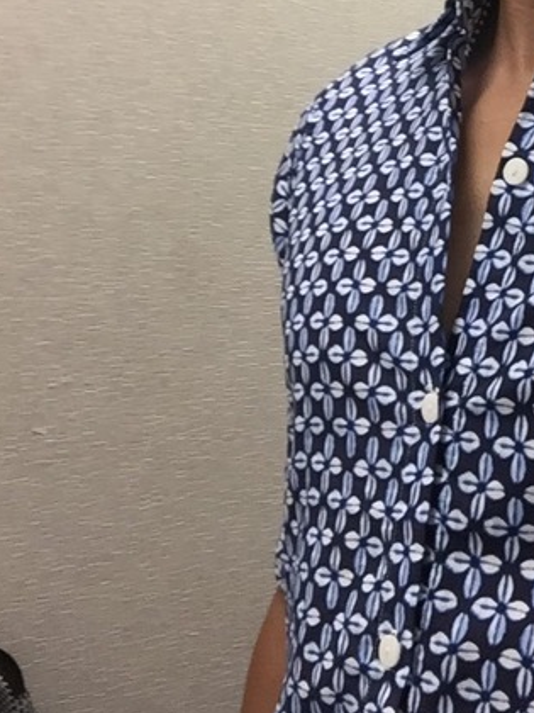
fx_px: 1214
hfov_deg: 24.0
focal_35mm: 59
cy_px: 75
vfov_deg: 31.2
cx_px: 498
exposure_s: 1/30
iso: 50
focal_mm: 2.65
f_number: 2.2
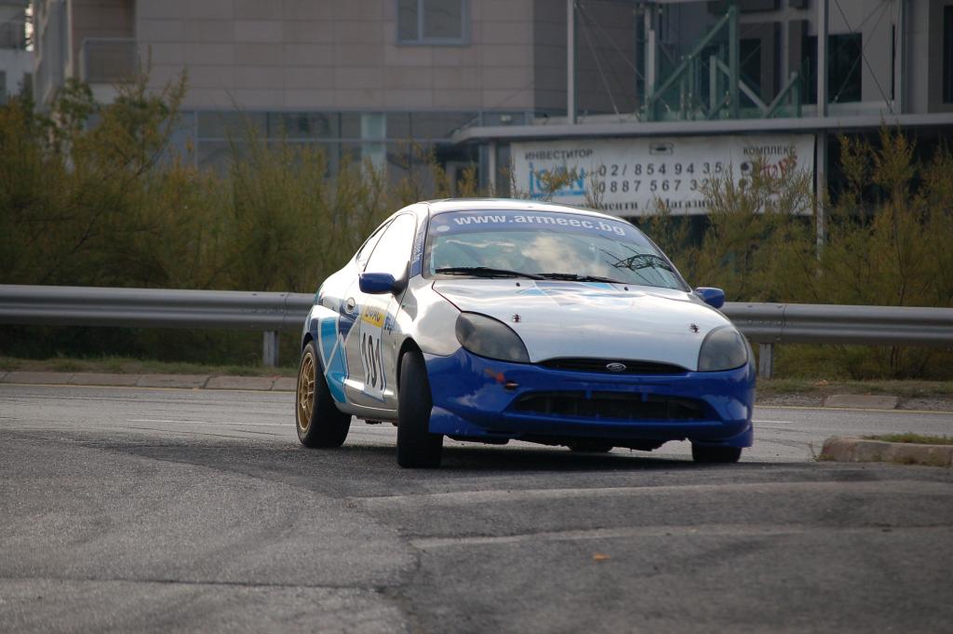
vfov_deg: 6.8
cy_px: 317
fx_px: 5356
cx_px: 476
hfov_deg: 10.2
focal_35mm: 202
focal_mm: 135
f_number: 5
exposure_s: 1/1000
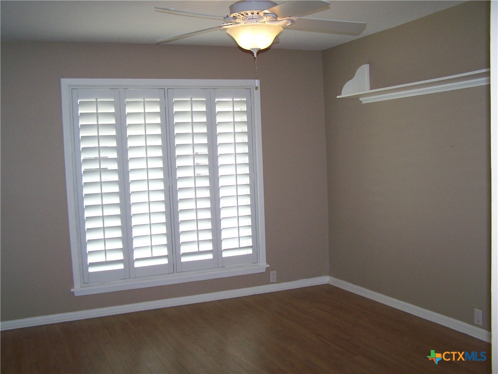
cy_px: 187
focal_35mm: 38
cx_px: 249
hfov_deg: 49.0
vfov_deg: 37.7
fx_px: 547
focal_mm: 6.3
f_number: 2.8
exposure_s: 1/60
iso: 160
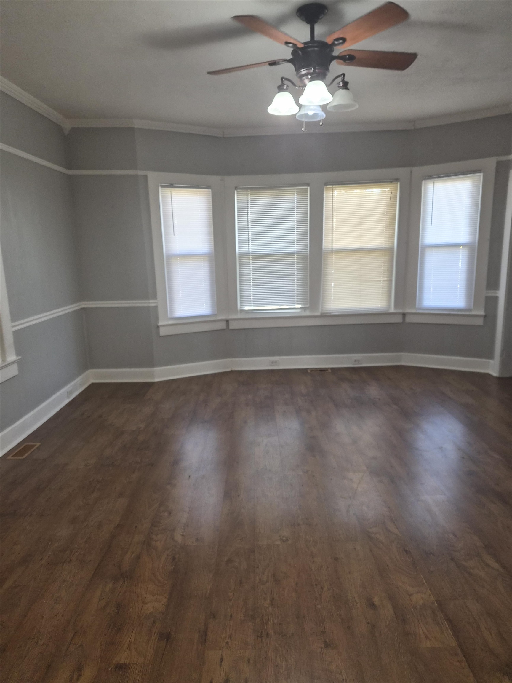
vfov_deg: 73.9
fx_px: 454
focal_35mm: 23
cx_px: 256
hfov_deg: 58.9
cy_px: 342
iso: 200
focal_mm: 5.4
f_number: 1.8
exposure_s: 1/120
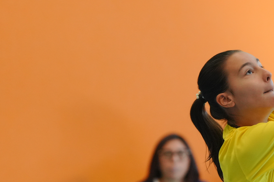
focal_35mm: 346
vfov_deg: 4.0
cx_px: 240
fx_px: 2633
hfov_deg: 5.9
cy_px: 201
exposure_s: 1/640
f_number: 3.2
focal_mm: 123
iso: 1600
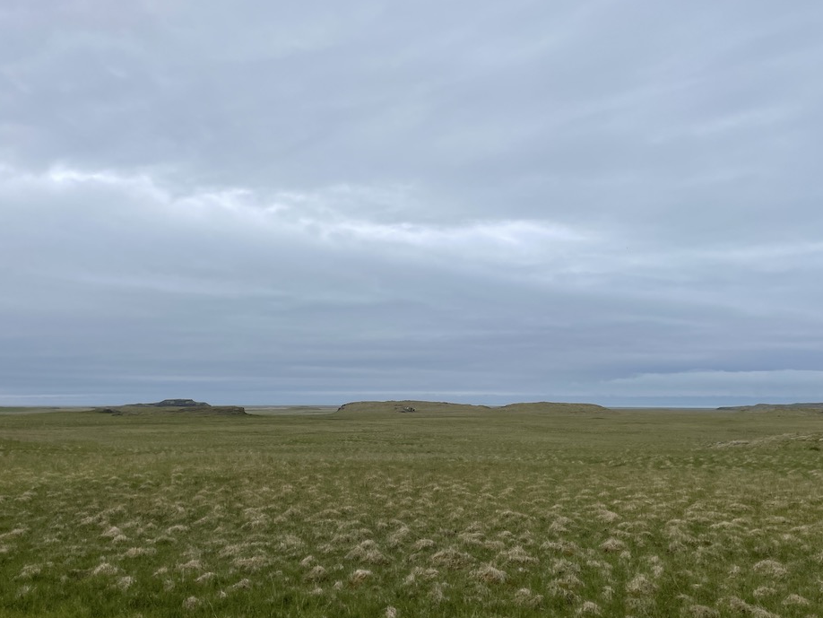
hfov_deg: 61.6
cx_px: 382
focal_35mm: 29
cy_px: 326
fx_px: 690
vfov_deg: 48.2
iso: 32
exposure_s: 1/3610
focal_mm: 4.2
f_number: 1.6
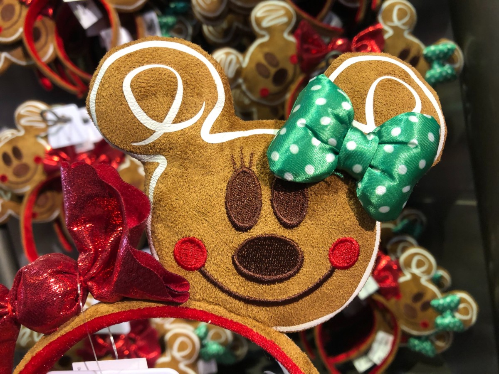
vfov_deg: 49.7
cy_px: 187
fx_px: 404
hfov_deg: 63.4
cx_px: 250
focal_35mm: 28
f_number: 1.8
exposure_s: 1/15
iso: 40
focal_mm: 3.99
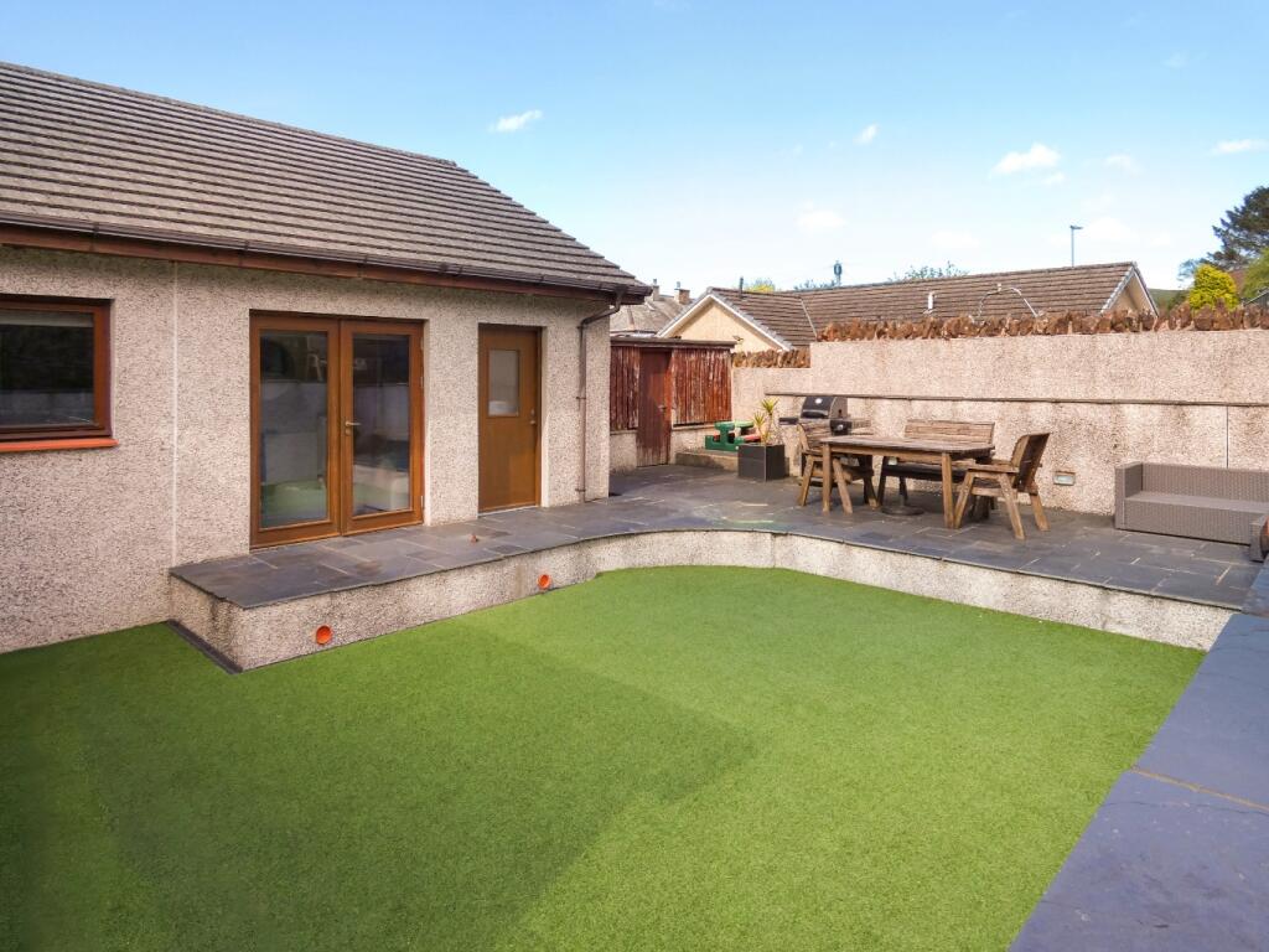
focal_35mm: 20
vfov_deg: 66.0
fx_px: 733
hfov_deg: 81.7
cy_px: 476
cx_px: 634
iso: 80
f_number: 2.8
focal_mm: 3.6
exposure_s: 1/500
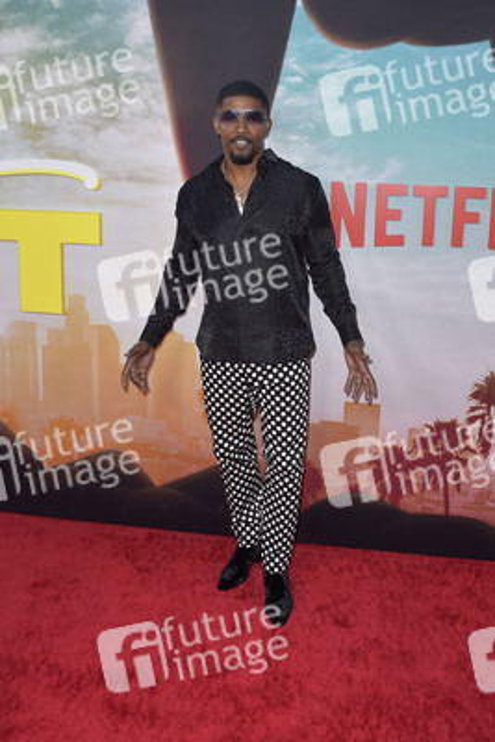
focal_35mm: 32
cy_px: 371
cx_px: 248
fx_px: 659
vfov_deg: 58.7
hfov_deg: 41.1
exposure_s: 1/250
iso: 500
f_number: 5.6
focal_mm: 32
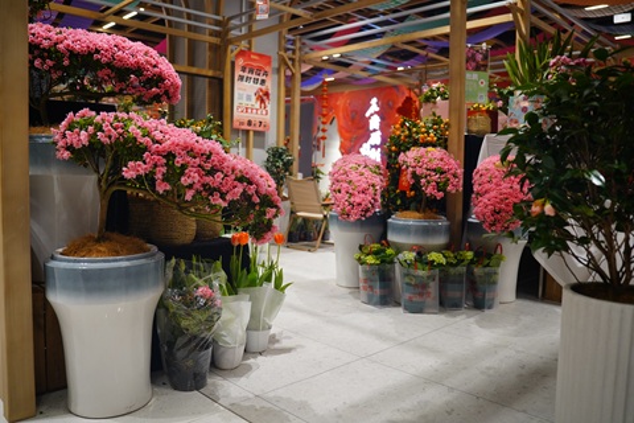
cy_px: 212
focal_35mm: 28
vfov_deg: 46.4
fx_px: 493
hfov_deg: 65.5
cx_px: 317
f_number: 2.8
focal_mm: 28
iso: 320
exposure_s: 1/60
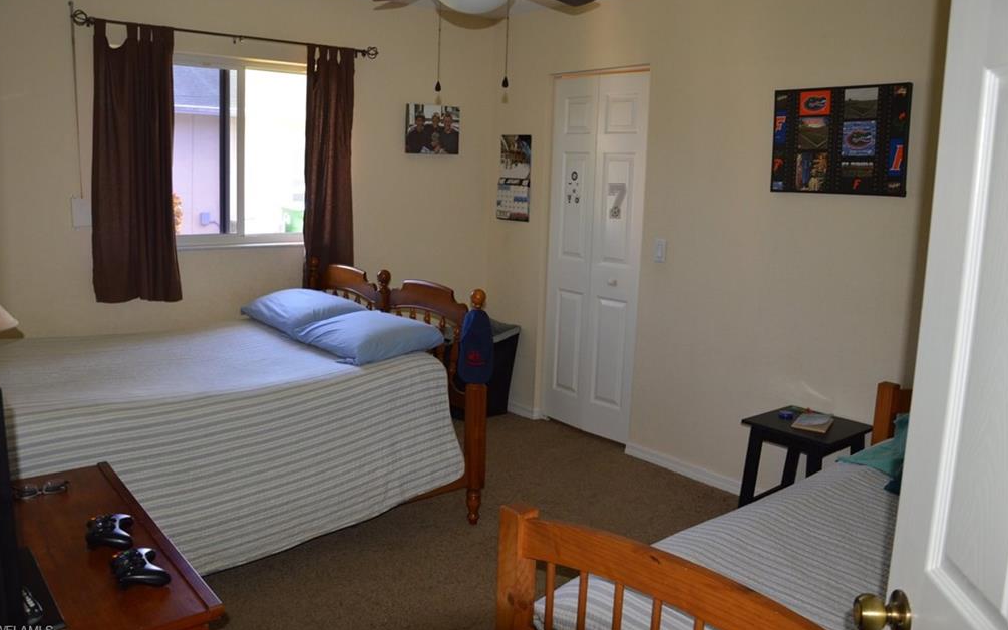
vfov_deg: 44.5
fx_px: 769
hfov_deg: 66.5
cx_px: 497
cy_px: 299
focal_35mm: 28
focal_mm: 18
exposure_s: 1/60
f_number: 4
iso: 400
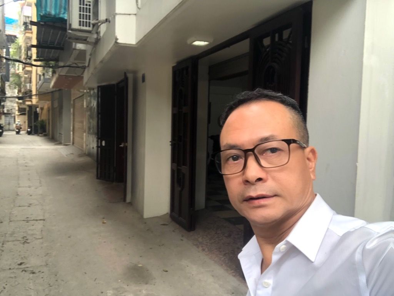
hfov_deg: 56.8
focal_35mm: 32
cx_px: 197
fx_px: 364
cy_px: 148
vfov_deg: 44.2
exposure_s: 1/120
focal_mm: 2.87
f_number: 2.2
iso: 50
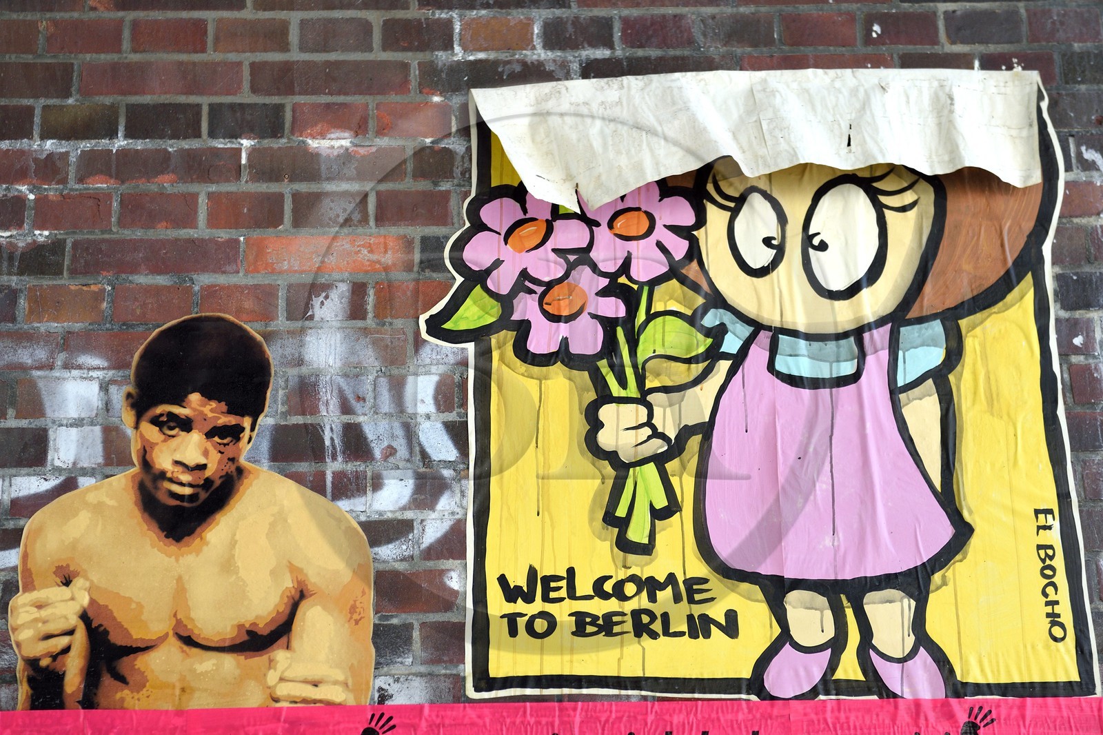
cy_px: 368
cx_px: 552
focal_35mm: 62
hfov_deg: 32.4
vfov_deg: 21.9
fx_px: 1899
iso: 800
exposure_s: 1/320
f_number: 3.5
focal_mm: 62
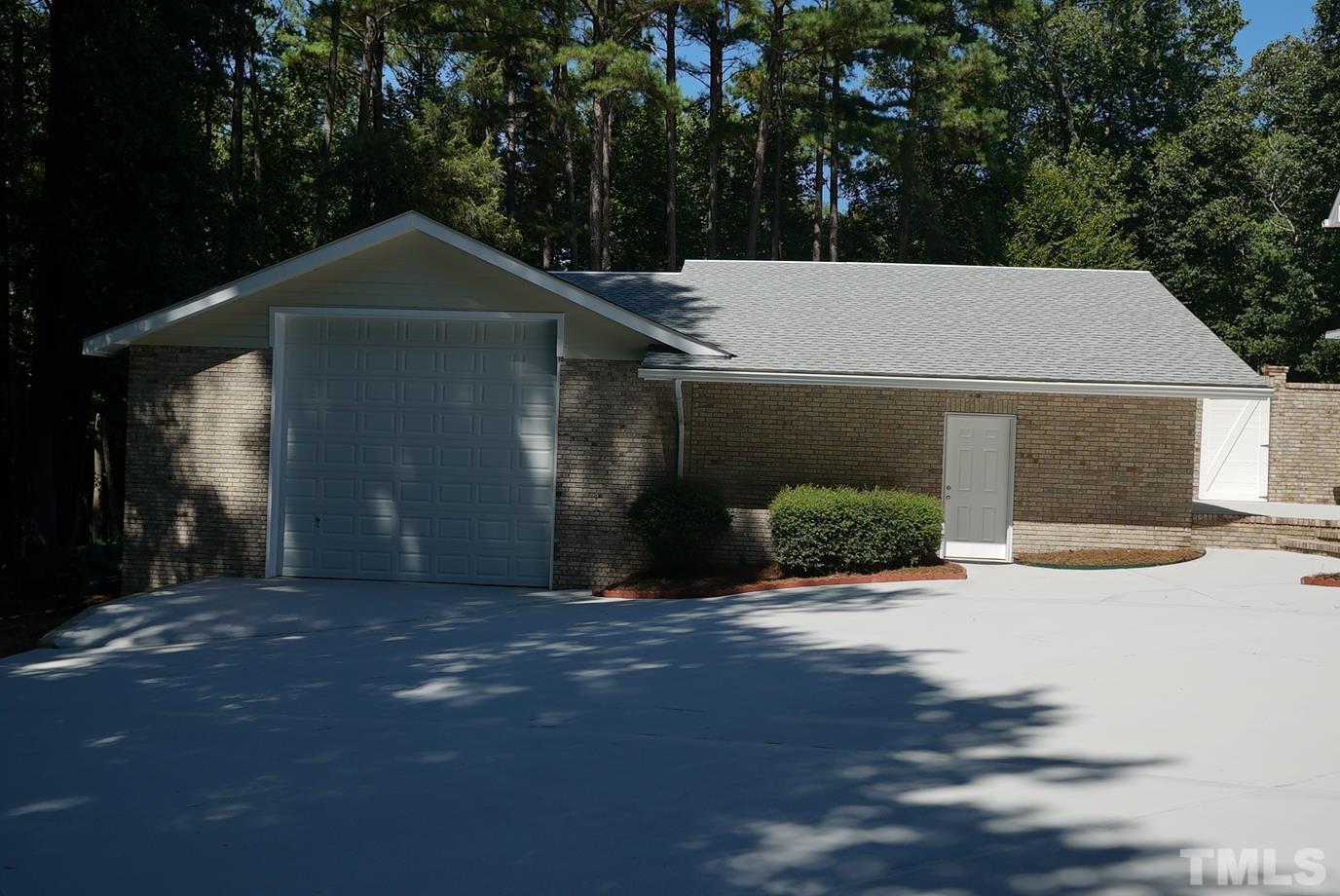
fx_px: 1341
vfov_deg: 36.9
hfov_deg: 53.1
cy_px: 448
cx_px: 670
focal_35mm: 36
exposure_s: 1/1600
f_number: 3.5
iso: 80
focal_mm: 24.5
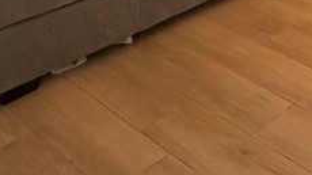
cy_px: -128
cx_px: 391
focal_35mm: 68
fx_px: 562
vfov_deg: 15.5
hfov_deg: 26.8
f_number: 2.2
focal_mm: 2.22
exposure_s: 1/120
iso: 640
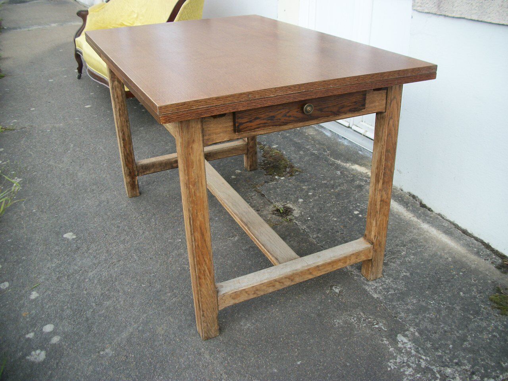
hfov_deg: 56.8
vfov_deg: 44.2
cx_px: 254
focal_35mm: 32
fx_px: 470
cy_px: 190
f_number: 2.9
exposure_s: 1/400
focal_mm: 5.7
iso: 80
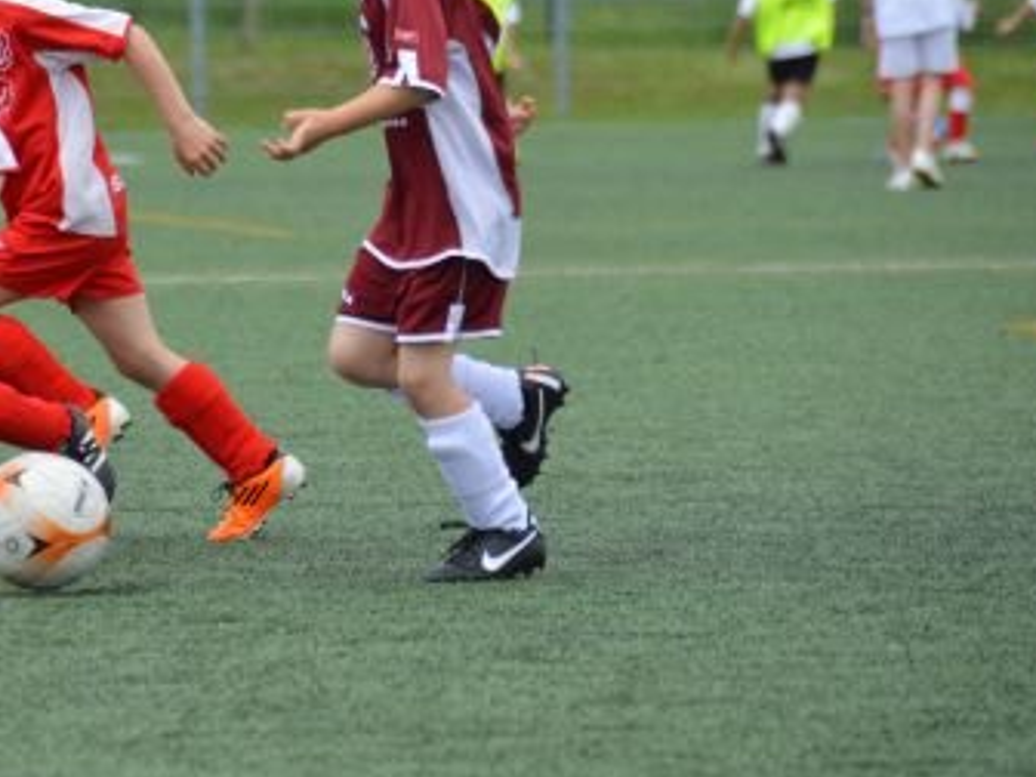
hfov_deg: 3.9
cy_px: 239
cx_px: 182
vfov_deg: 2.9
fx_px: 15383
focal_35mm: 514
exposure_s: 1/1250
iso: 400
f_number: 5.6
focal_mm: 200
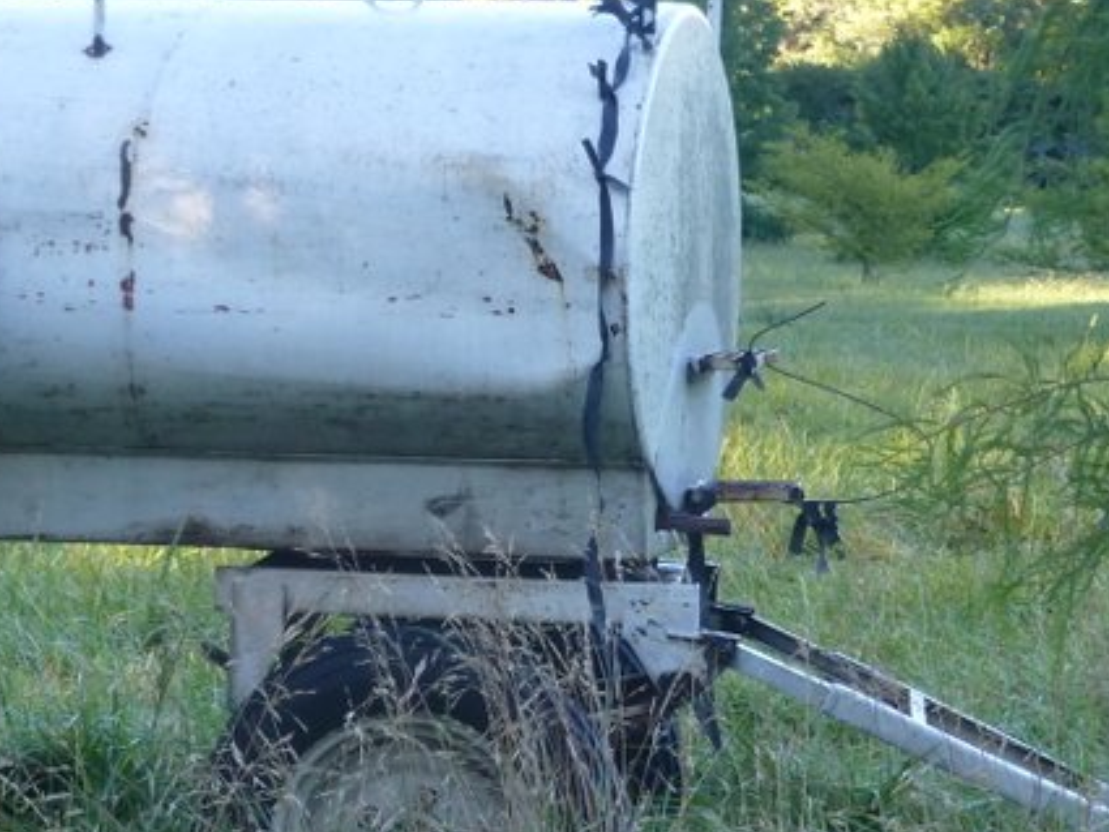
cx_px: 128
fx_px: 5095
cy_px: 363
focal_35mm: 159
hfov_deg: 12.3
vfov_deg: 9.3
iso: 160
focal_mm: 11.7
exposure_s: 1/60
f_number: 4.9
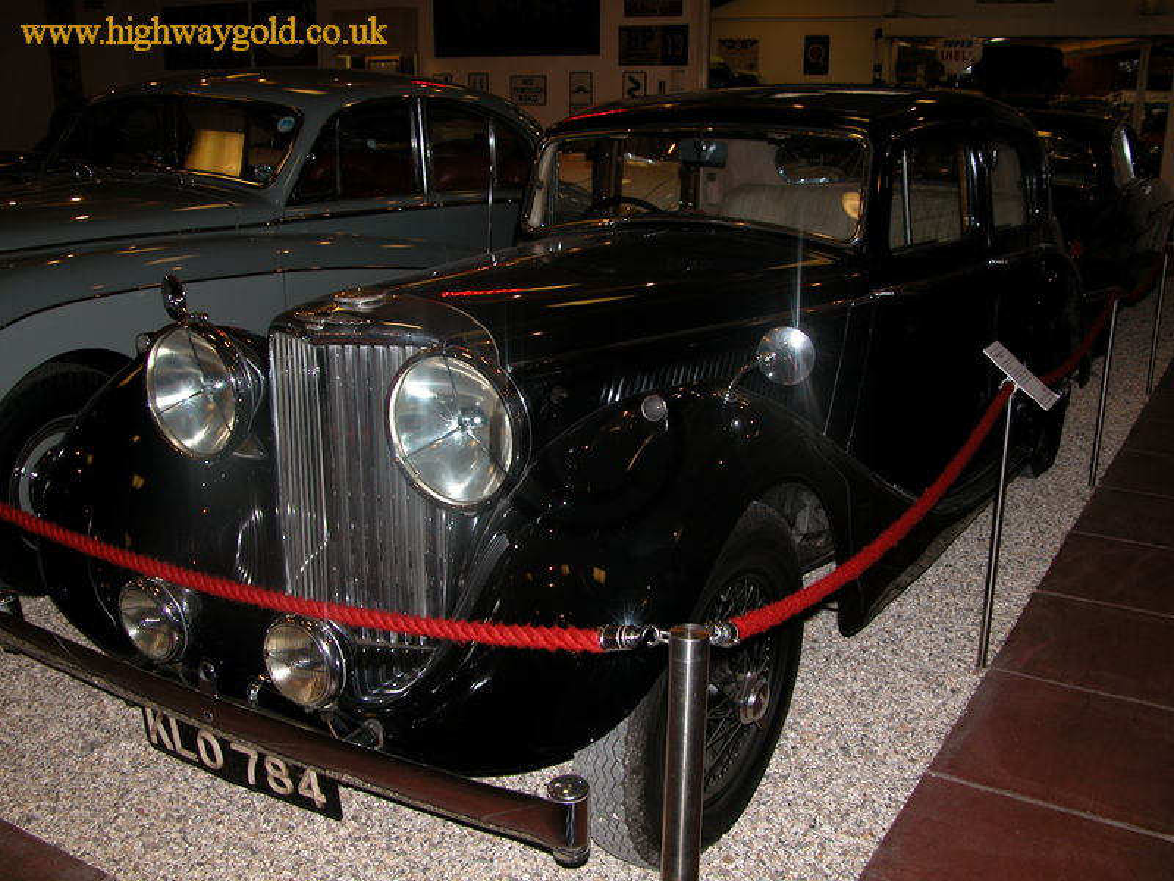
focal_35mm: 35
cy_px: 440
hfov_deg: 52.6
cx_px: 587
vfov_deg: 40.7
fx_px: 1187
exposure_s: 1/60
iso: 100
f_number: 2.8
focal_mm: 8.9
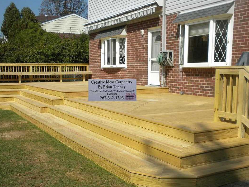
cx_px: 115
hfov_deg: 40.4
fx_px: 338
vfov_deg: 30.8
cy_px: 112
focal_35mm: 47
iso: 90
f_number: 10
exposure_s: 1/242
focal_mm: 6.6
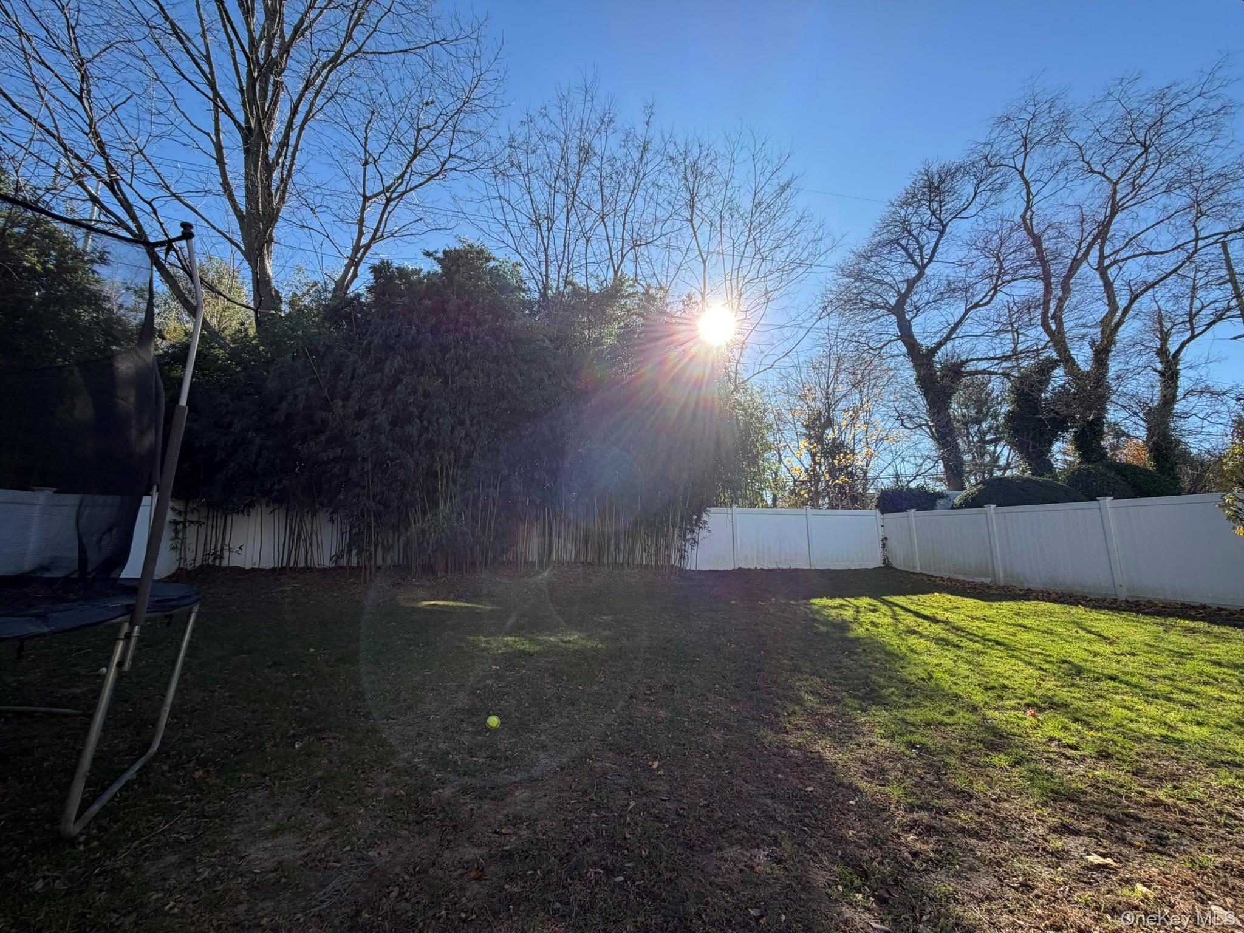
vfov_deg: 85.7
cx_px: 622
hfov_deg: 102.1
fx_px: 503
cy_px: 466
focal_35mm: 14
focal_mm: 2.22
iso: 40
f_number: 2.2
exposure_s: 1/751
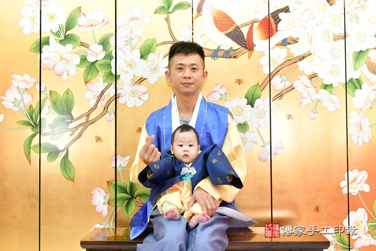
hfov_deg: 54.4
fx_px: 366
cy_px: 126
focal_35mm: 35
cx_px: 188
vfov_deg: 37.9
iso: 800
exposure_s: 1/200
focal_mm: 35
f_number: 4.5
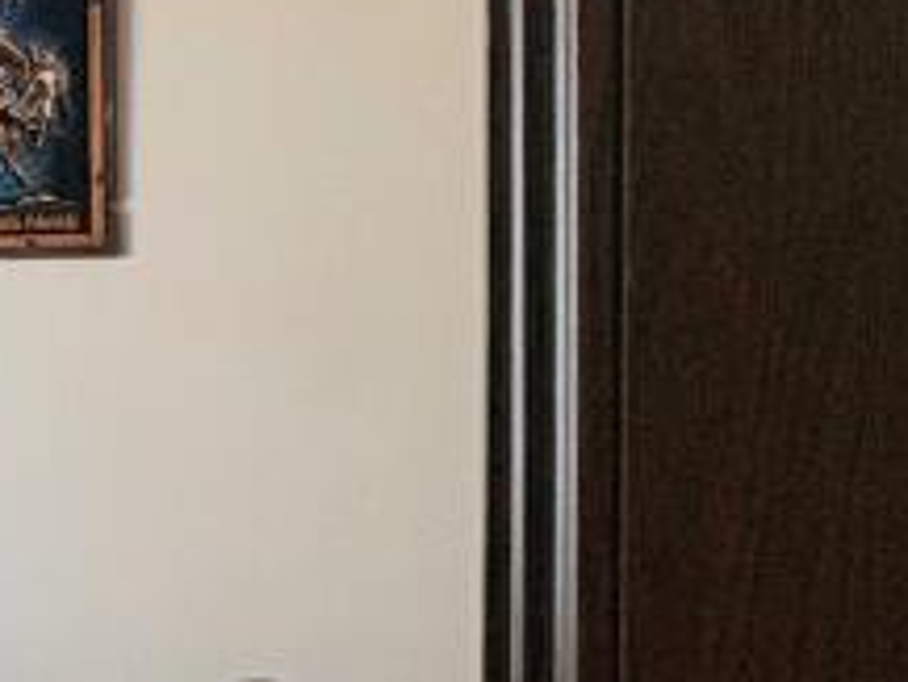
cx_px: -653
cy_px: 347
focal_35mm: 66
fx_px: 1732
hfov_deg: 21.4
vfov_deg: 22.3
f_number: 2.2
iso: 80
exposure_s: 1/99
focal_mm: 2.22
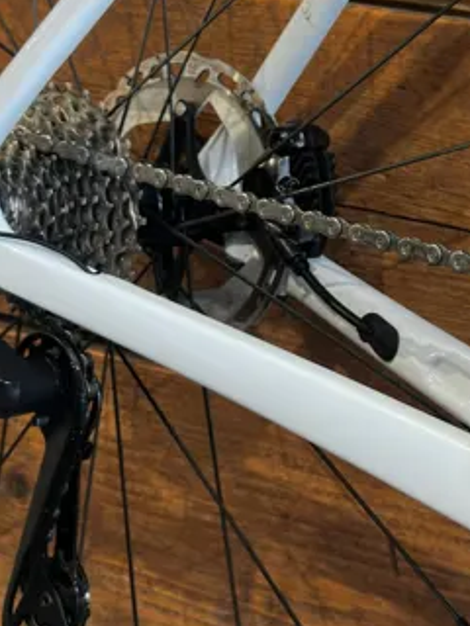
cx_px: 515
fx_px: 1448
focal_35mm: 80
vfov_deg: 24.1
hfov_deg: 17.8
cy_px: 155
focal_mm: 6.86
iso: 250
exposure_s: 1/50
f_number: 1.78
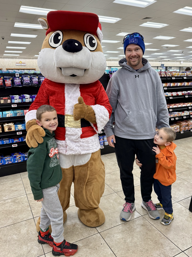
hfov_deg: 56.8
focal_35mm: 24
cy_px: 128
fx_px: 177
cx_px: 96
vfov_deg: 71.6
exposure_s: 1/193
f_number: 1.78
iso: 200
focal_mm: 6.76
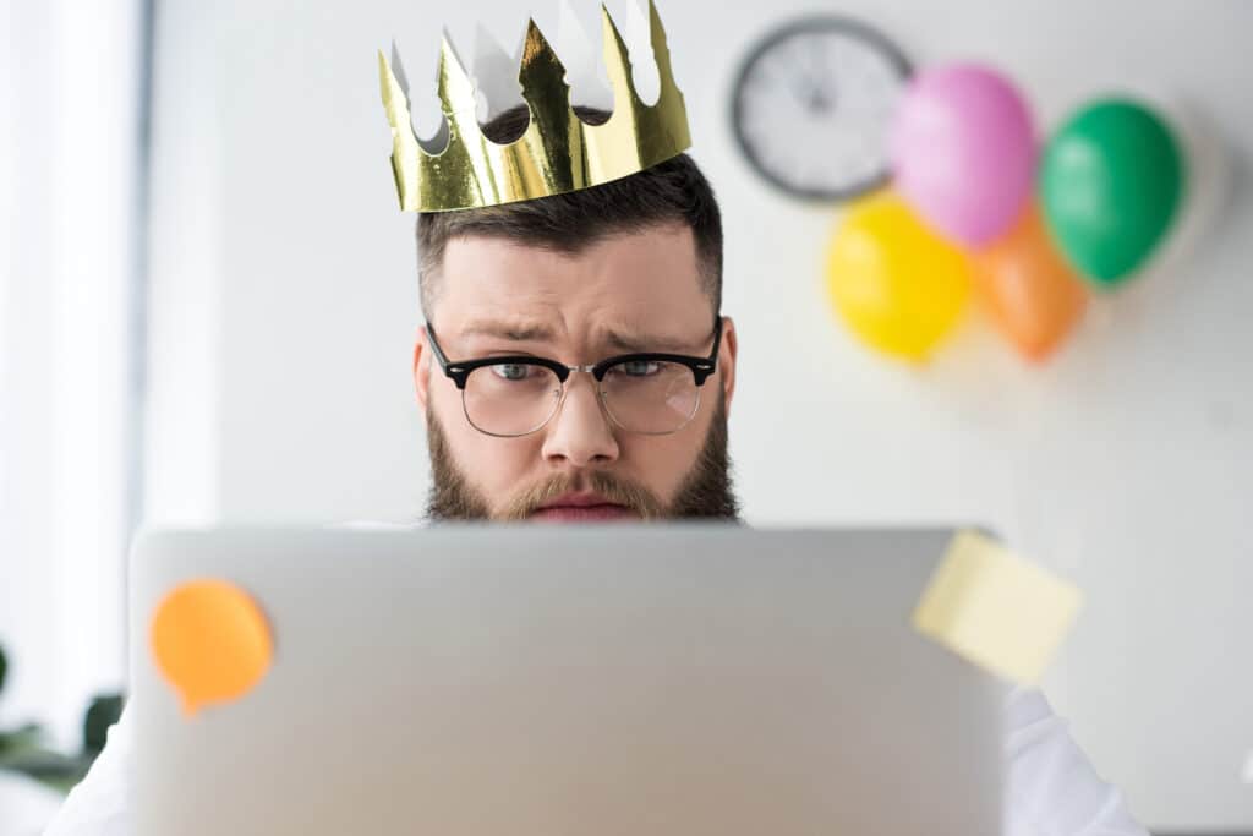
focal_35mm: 85
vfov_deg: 16.1
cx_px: 626
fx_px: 2959
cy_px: 418
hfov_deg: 23.9
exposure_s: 1/160
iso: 320
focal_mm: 85
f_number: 3.5
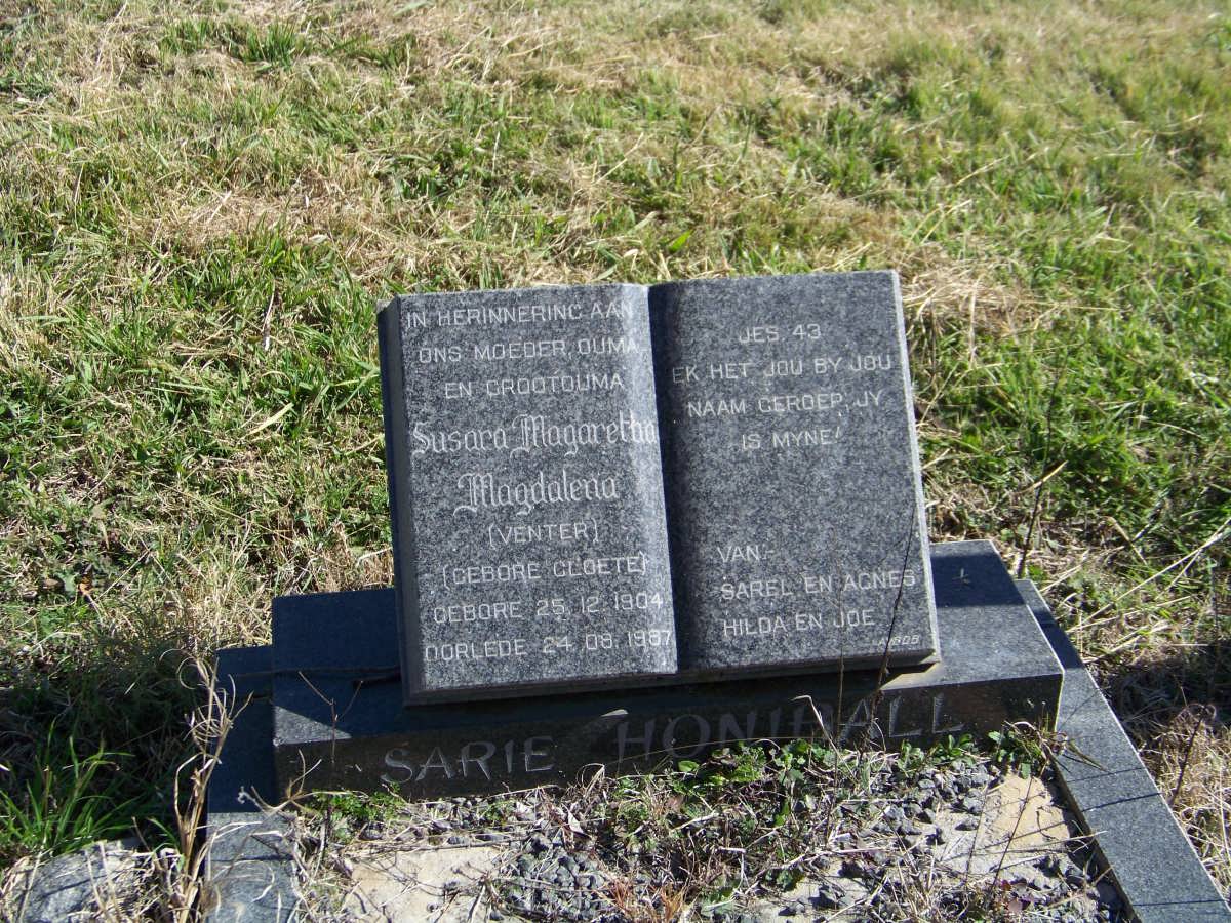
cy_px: 462
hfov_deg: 34.9
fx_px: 1956
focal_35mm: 55
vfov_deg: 26.6
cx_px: 616
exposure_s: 1/640
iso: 64
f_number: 3.2
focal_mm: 9.36
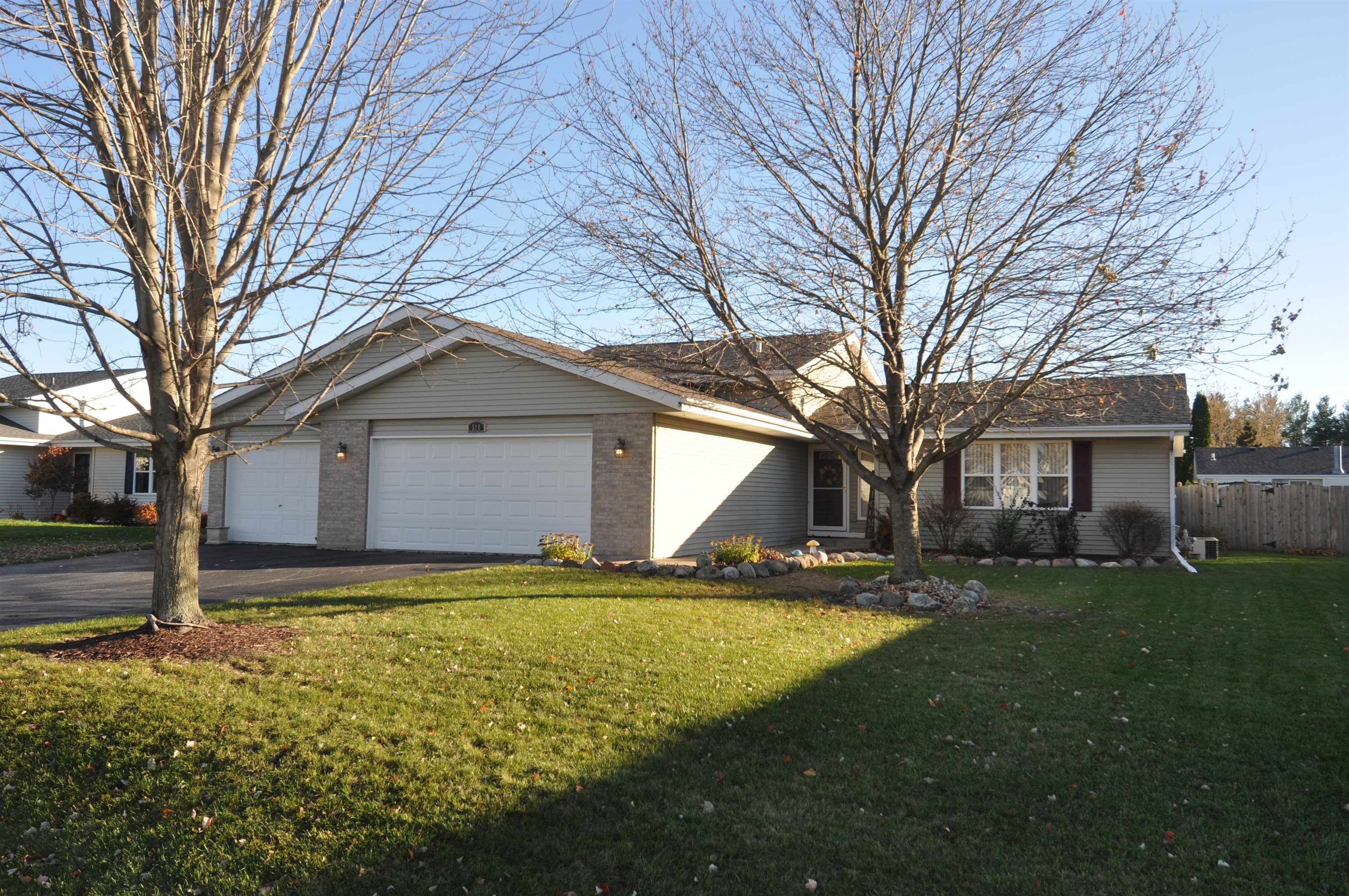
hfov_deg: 53.2
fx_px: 1347
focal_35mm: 36
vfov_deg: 36.8
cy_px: 448
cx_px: 674
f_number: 8
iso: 200
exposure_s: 1/250
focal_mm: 24
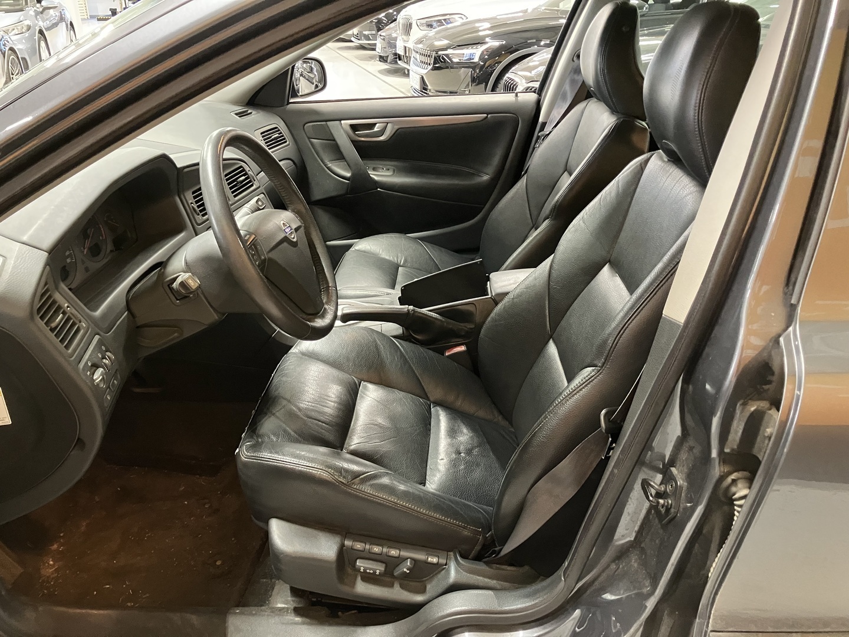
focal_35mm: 28
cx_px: 424
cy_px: 318
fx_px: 687
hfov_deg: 63.4
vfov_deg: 49.7
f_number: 1.8
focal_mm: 3.99
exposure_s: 1/30
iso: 500
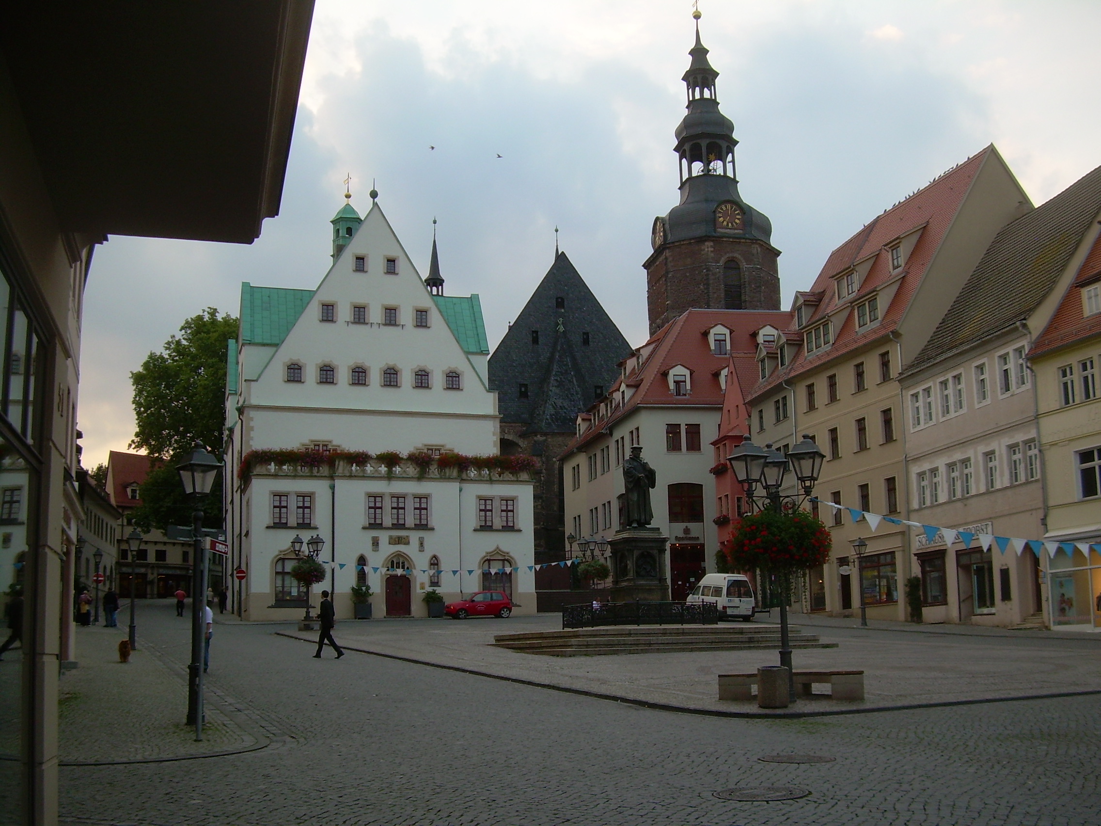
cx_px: 550
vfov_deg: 37.7
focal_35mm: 38
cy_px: 413
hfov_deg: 49.0
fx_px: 1209
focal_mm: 6.3
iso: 50
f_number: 2.8
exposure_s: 1/125
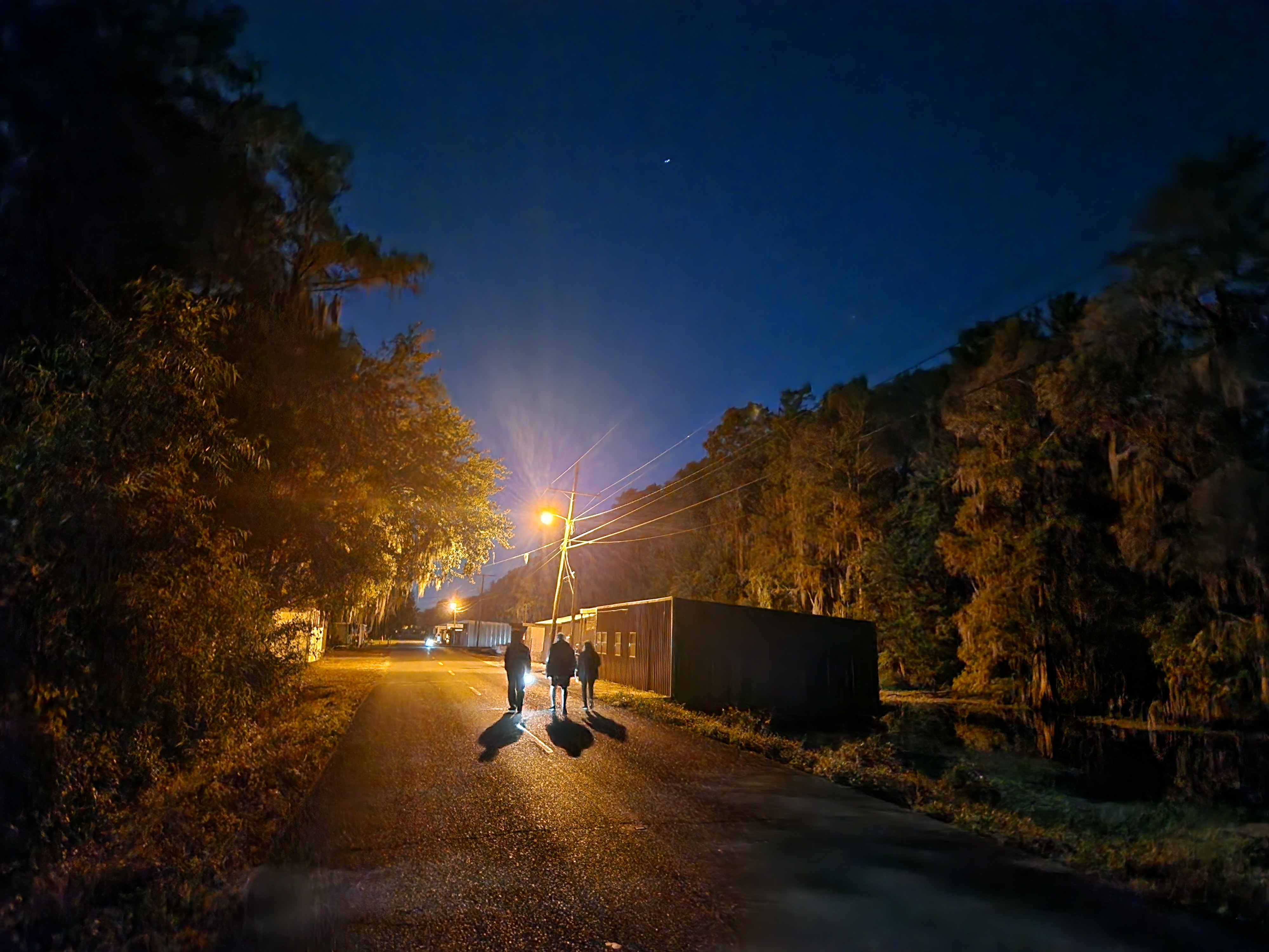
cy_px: 476
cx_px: 634
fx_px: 843
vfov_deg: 58.9
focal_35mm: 23
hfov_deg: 73.9
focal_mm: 5.4
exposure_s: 1/5.48
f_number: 1.8
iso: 2000
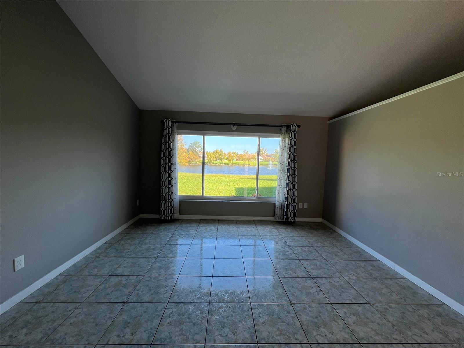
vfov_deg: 89.9
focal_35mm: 13
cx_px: 232
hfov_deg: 106.2
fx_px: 174
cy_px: 174
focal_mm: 1.57
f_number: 1.8
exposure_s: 1/145
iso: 32
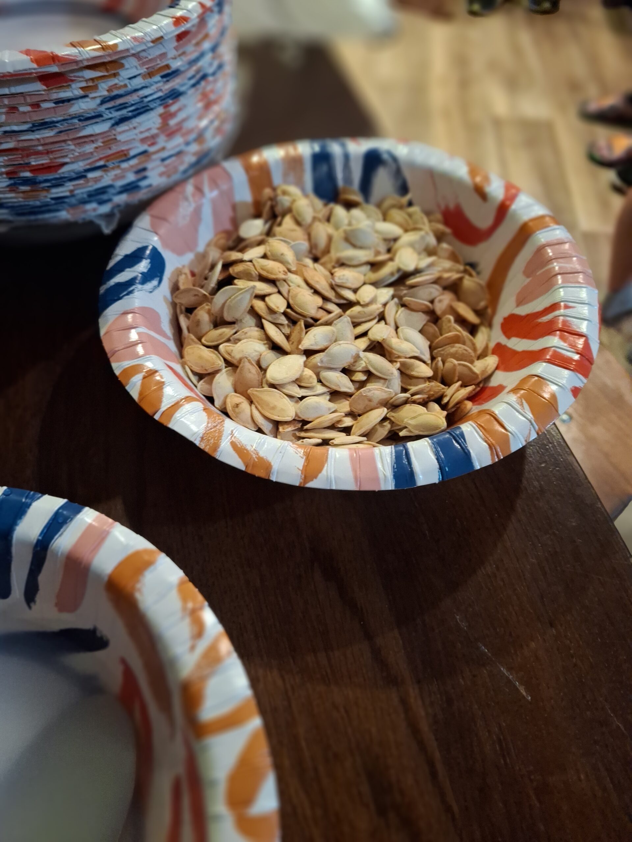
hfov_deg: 54.9
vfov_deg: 69.4
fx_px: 609
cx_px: 316
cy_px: 421
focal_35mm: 25
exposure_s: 1/24
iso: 400
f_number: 1.8
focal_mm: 4.69
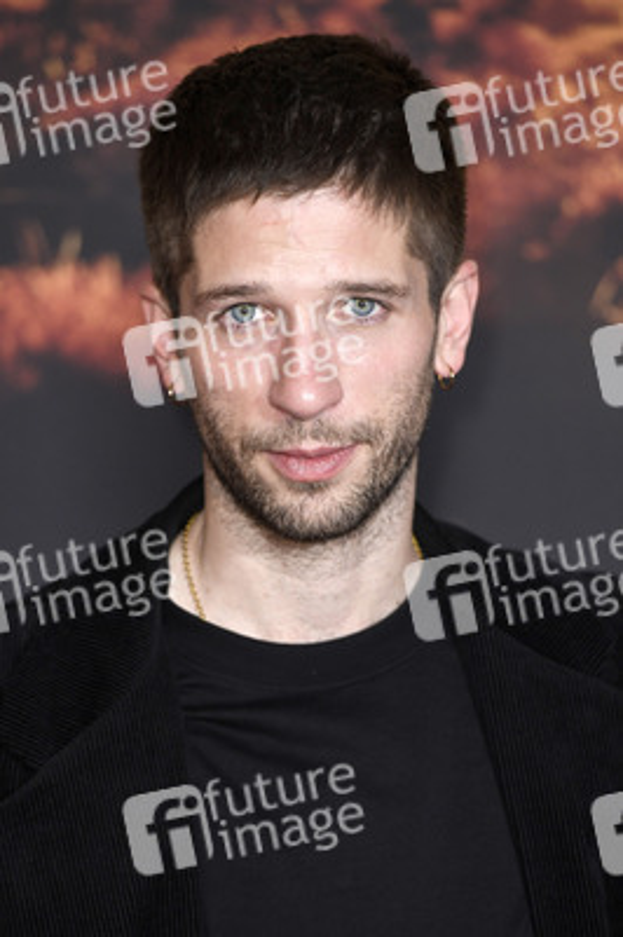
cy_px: 468
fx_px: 5200
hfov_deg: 6.9
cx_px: 312
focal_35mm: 200
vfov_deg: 10.3
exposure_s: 1/320
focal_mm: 200
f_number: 4
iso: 1250
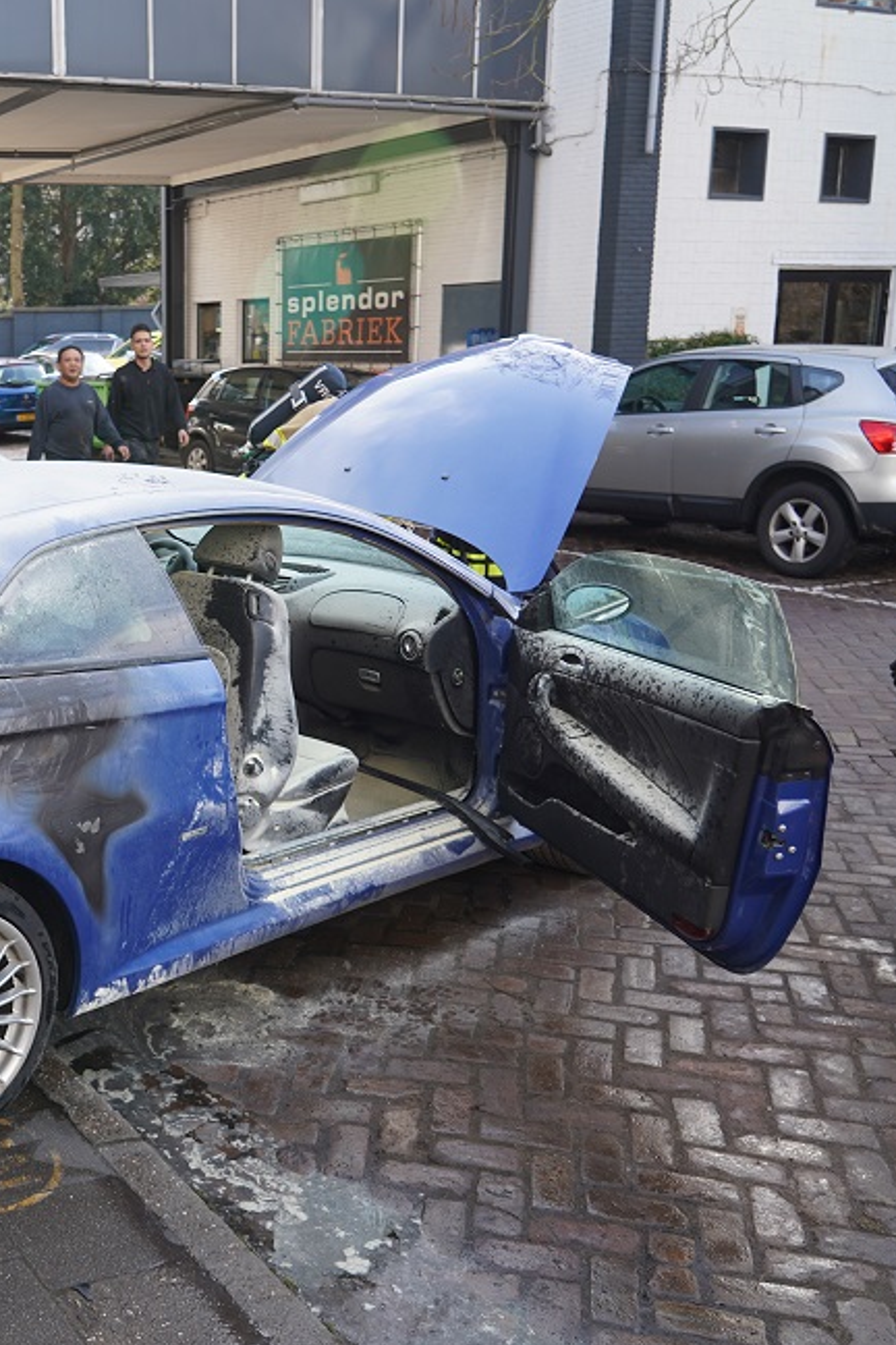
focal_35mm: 37
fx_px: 1381
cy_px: 685
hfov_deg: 33.0
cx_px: 6
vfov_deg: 51.9
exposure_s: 1/160
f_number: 4
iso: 125
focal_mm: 24
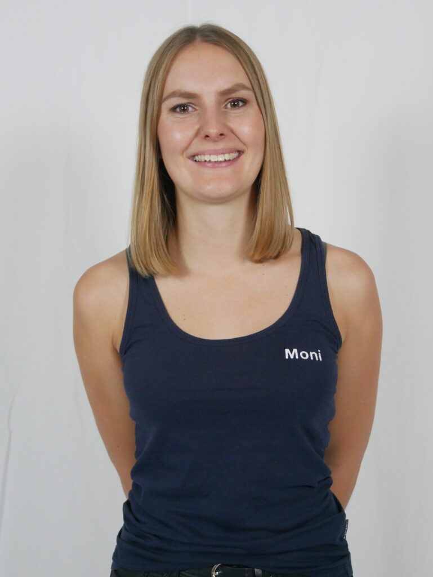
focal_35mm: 60
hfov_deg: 24.4
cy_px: 288
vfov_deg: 32.2
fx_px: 1000
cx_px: 216
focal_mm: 30
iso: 2000
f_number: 4.4
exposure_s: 1/60
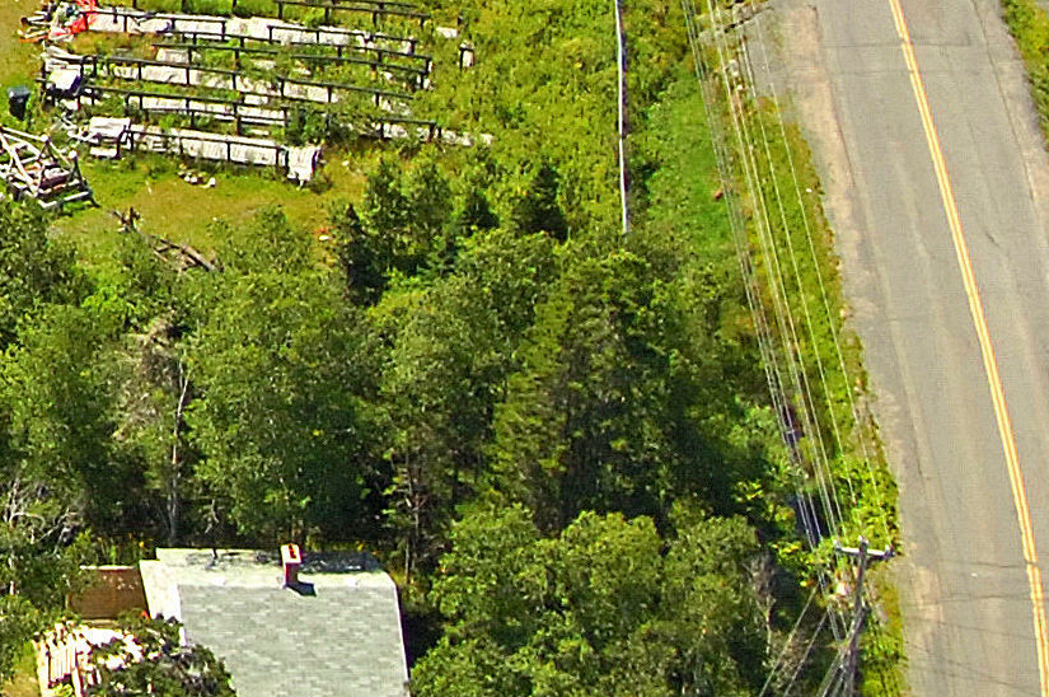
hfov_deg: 10.3
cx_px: -884
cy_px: -397
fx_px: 5442
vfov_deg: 7.2
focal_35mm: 187
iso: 400
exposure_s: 1/1000
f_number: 5.3
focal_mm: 24
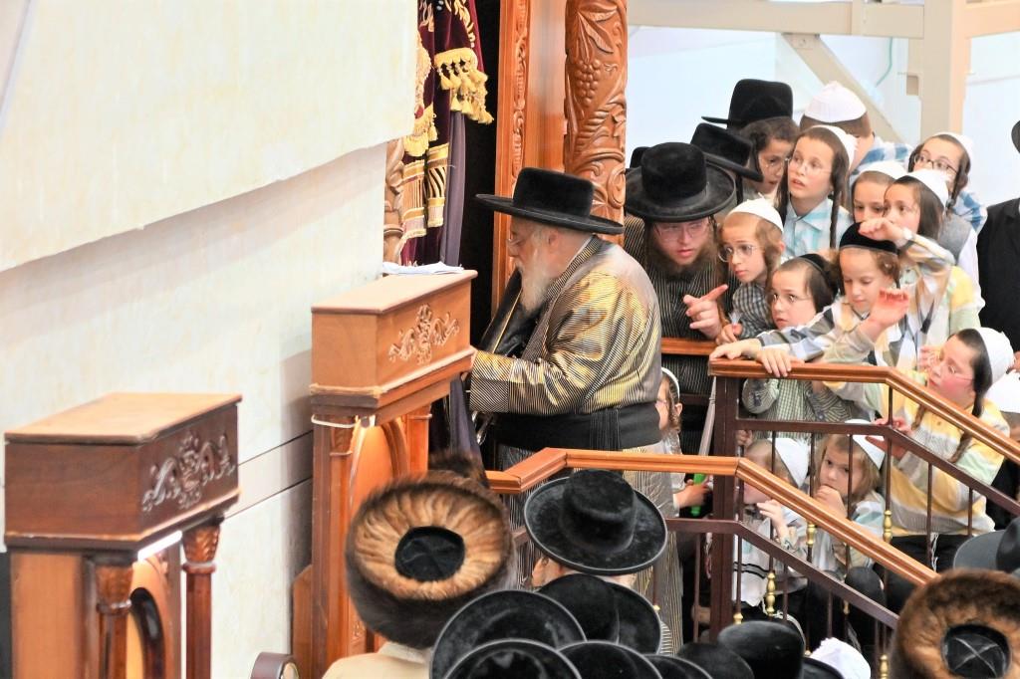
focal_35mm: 180
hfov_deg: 11.4
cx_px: 510
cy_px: 340
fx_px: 5098
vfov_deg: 7.6
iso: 500
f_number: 4.5
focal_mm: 120
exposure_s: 1/160
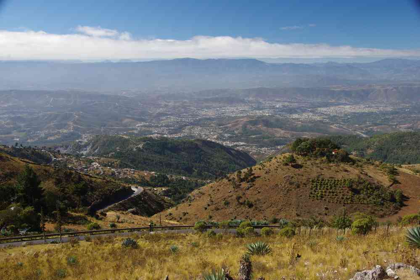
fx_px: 437
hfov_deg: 51.3
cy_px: 140
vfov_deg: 35.5
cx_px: 210
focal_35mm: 38
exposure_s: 1/60
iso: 200
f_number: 11
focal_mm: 25
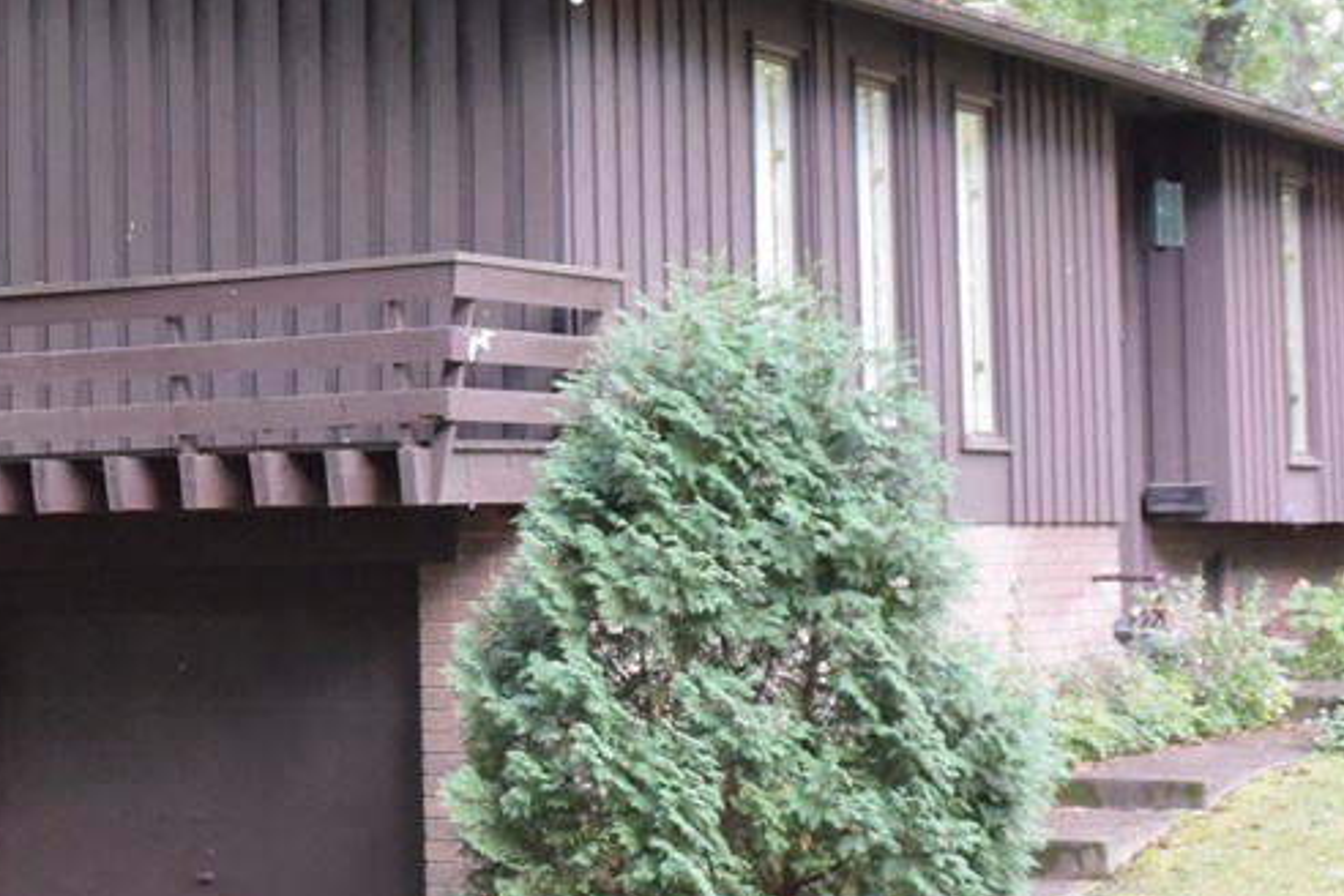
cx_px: 216
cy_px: 352
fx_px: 3546
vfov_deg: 14.4
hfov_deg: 21.1
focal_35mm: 95
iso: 1100
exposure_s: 1/60
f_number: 4.5
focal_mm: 16.1
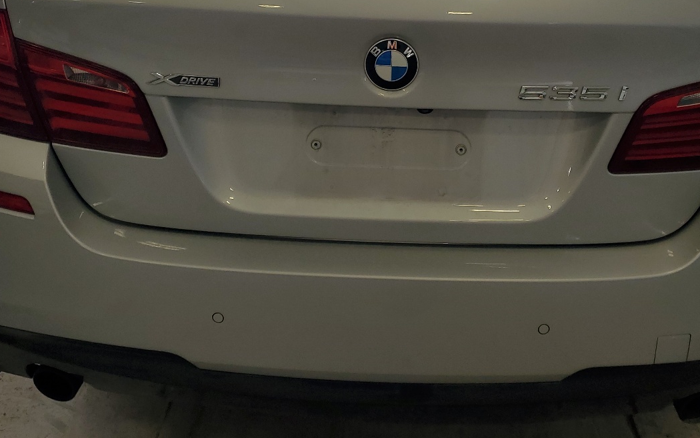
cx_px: 375
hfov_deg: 47.2
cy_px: 105
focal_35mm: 42
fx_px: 801
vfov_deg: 30.0
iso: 50
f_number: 1.5
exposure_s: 1/526
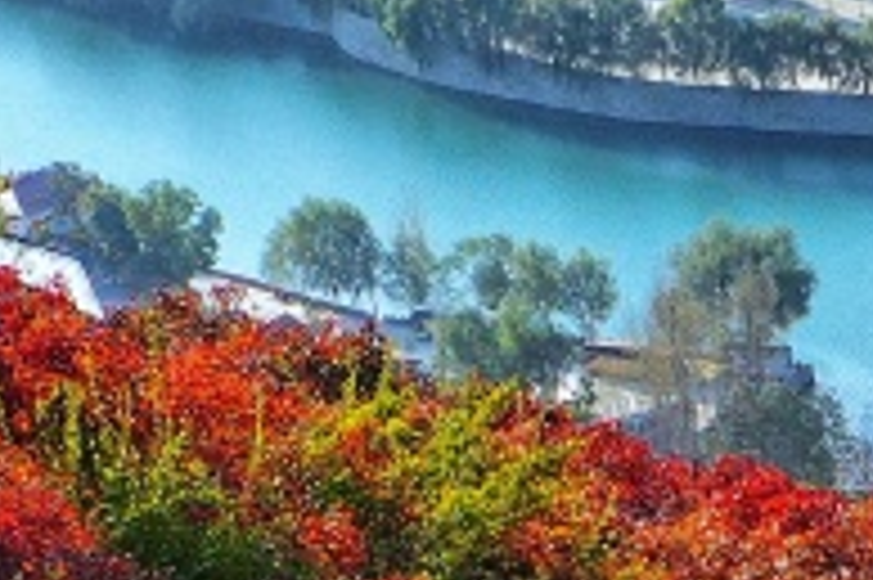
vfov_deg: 7.4
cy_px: 1398
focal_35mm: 173
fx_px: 4192
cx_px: 1652
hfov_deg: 11.0
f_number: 3.2
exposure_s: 1/500
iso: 100
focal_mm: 10.26
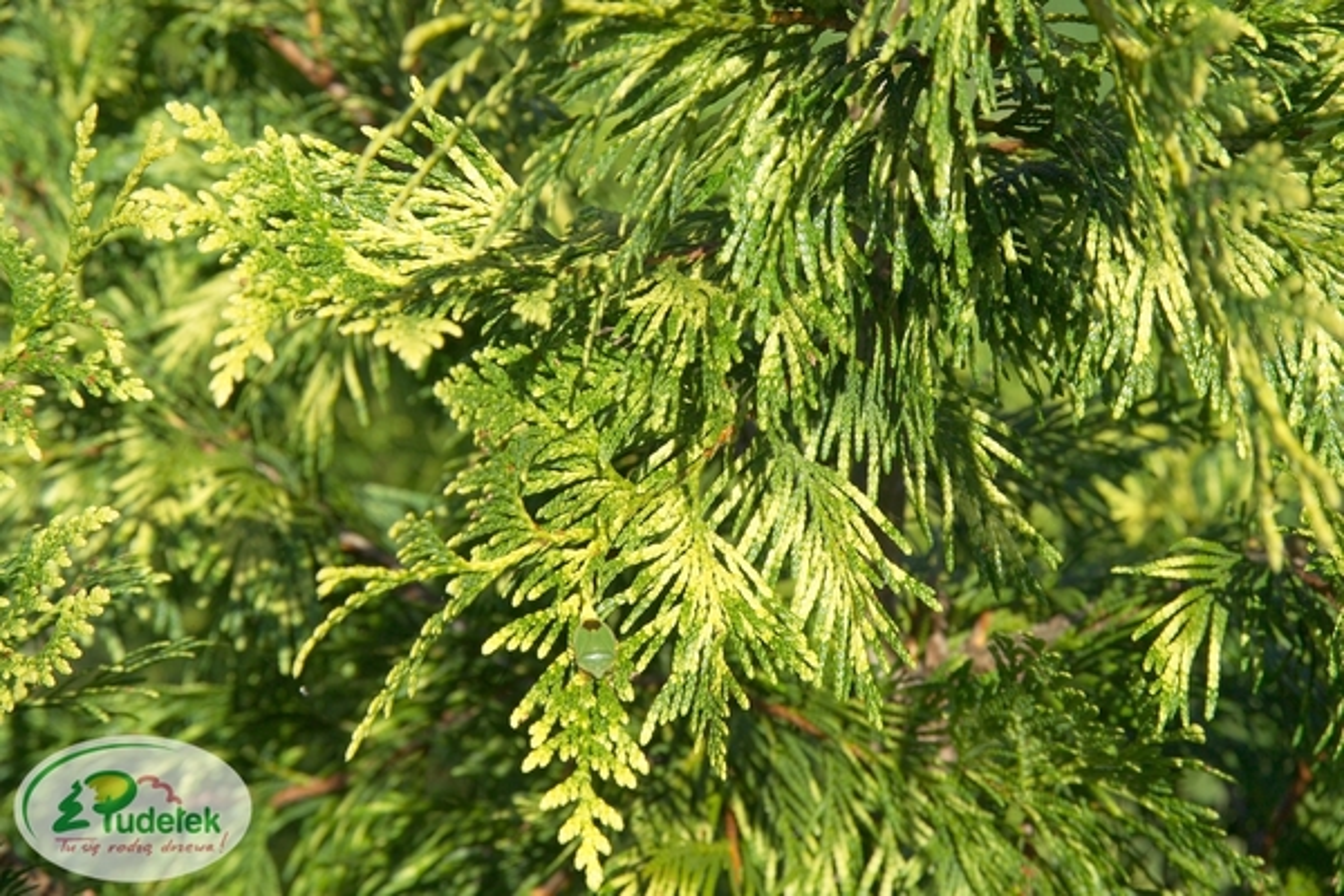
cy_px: 448
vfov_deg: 13.0
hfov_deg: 19.5
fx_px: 3920
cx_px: 672
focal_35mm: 105
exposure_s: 1/125
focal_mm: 105
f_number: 11
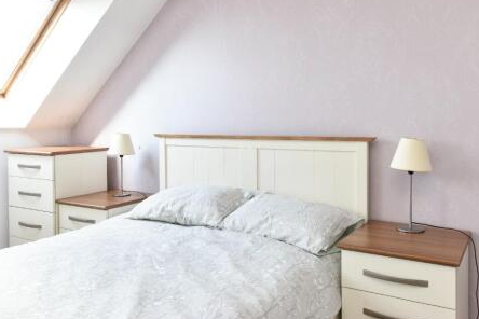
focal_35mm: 31
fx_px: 406
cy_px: 158
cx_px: 242
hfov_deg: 61.0
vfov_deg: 42.9
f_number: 9
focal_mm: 19
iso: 200
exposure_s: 1/6
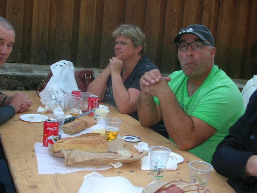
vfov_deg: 30.3
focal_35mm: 48
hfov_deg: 39.7
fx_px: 356
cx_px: 128
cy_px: 96
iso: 50
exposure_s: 1/30
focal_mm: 8
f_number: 3.2
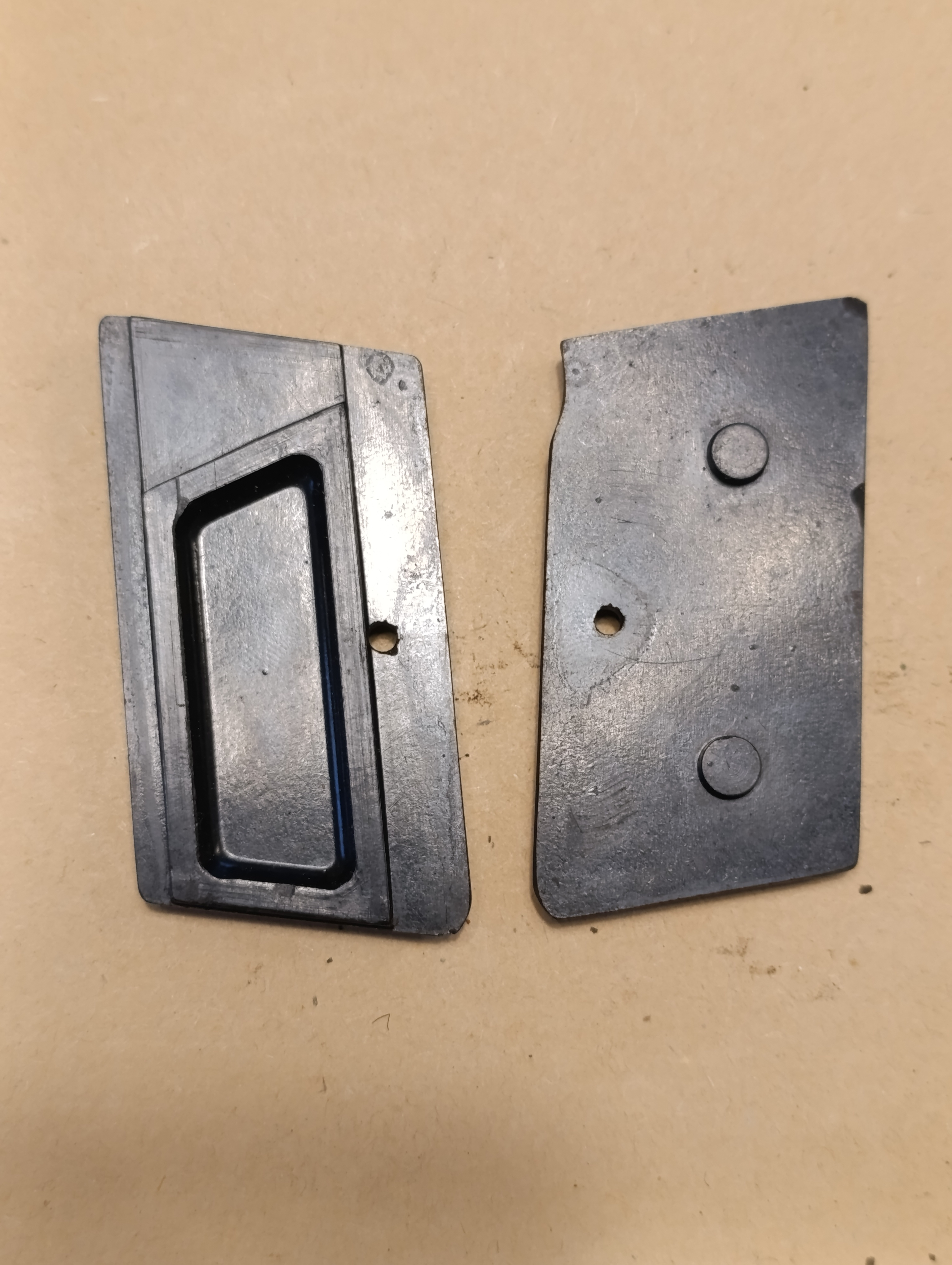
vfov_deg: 41.2
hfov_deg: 31.6
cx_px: 476
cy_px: 632
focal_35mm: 46
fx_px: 1683
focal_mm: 6.14
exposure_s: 1/50
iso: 640
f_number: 1.6
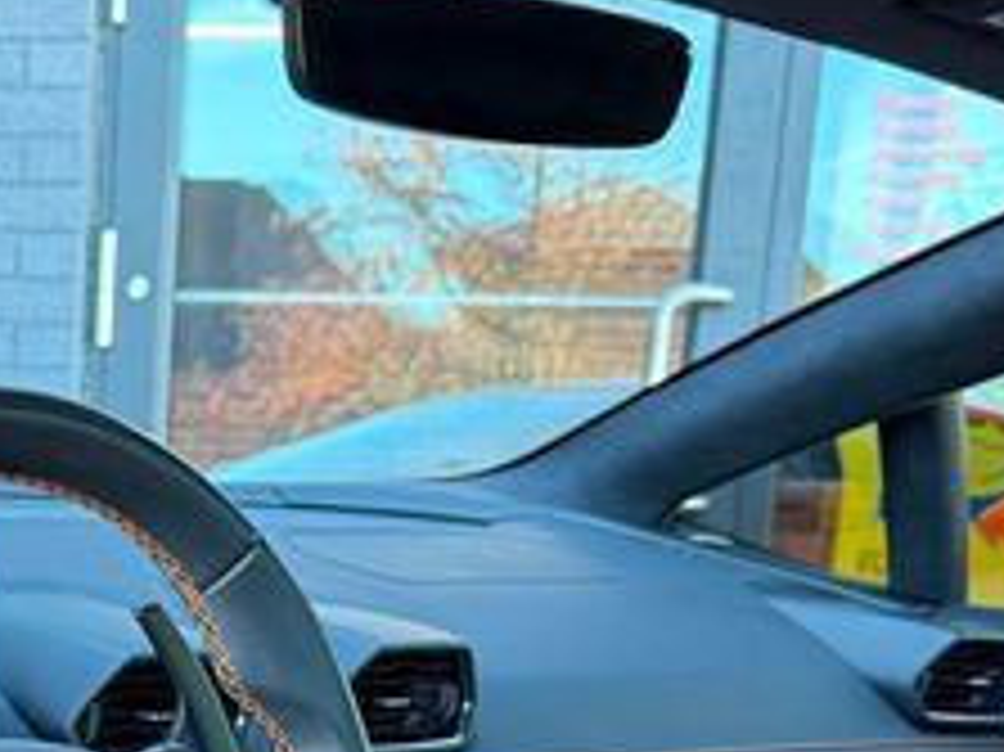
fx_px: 2000
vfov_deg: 19.7
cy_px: 955
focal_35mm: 69
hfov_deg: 26.7
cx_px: 14
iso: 200
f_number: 1.78
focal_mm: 6.76
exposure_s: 1/79
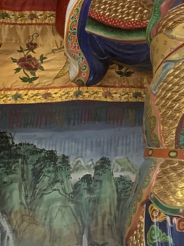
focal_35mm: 94
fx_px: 666
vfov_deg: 20.9
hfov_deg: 15.0
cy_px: 140
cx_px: 245
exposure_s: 1/46
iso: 400
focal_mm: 4.25
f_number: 1.8
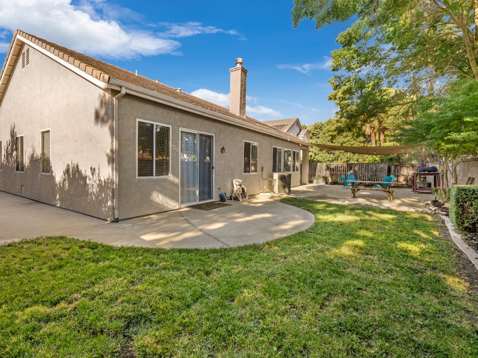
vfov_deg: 78.1
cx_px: 208
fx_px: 221
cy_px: 174
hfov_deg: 94.0
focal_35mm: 16
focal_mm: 14
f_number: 5.6
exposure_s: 1/125
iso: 500
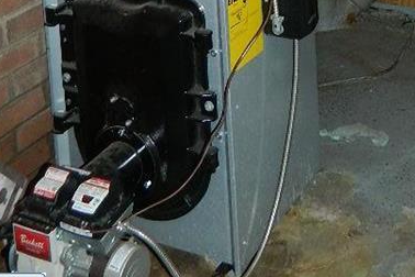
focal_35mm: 66
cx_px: 292
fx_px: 761
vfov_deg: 17.1
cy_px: -214
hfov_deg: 30.2
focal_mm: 4.5
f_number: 3.1
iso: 200
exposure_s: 1/30
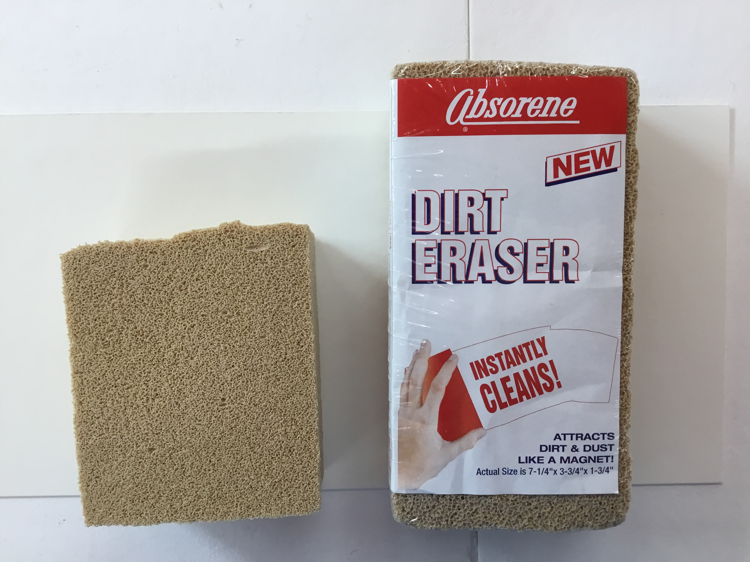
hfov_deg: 58.4
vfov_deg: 45.4
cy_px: 281
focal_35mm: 31
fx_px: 672
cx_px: 375
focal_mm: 3.3
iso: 32
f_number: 2.4
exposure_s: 1/33
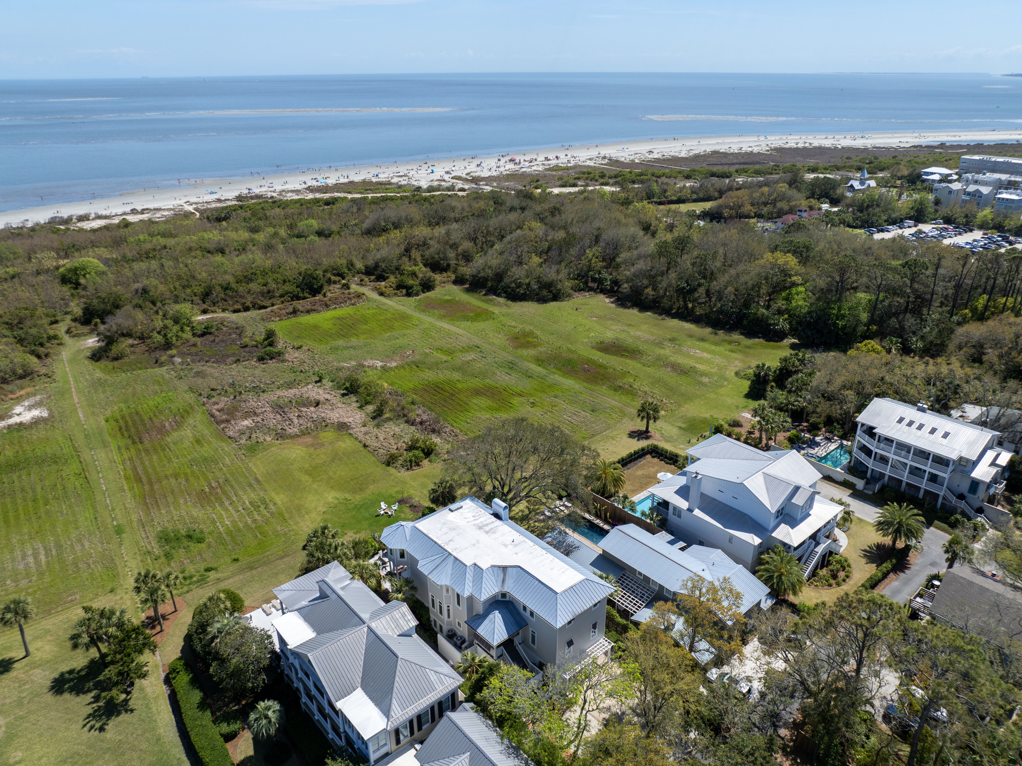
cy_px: 383
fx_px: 708
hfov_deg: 71.6
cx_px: 511
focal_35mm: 24
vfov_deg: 56.8
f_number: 2.8
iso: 100
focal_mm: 12.29
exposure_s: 1/2500
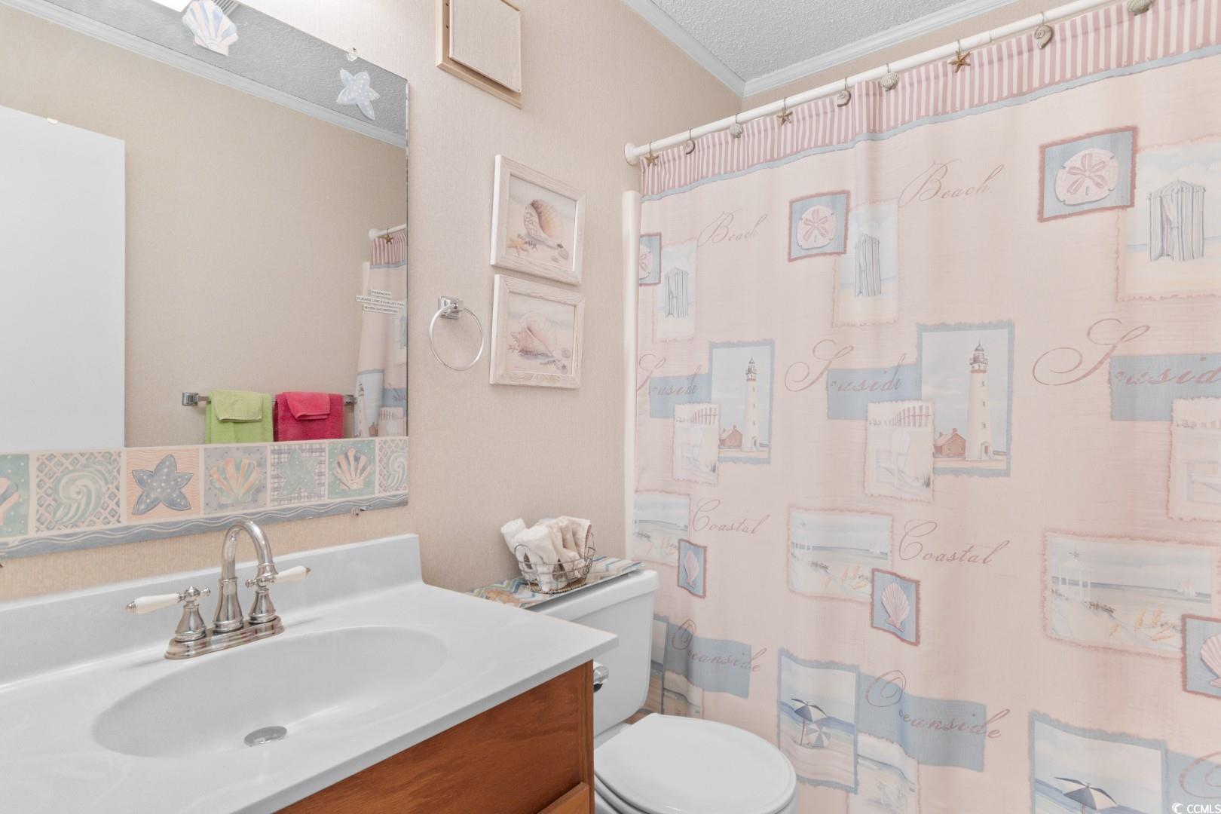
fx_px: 610
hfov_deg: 90.0
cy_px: 407
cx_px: 610
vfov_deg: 67.4
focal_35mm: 18
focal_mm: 12
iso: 100
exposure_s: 1.3
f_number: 4.8
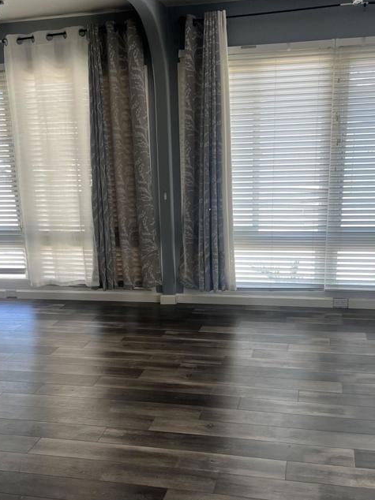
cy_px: 310
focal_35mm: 42
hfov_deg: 34.3
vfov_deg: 44.5
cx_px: 167
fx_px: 607
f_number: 1.5
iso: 50
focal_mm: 5.7
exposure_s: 1/120
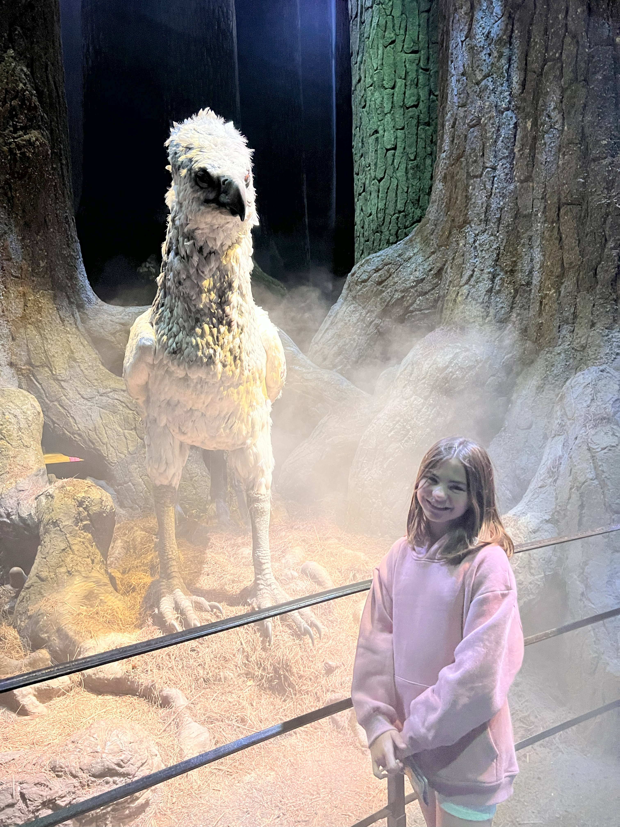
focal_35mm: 26
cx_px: 310
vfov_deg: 67.3
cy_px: 414
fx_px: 621
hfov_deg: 53.1
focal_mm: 5.7
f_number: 1.5
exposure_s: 1/30
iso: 640
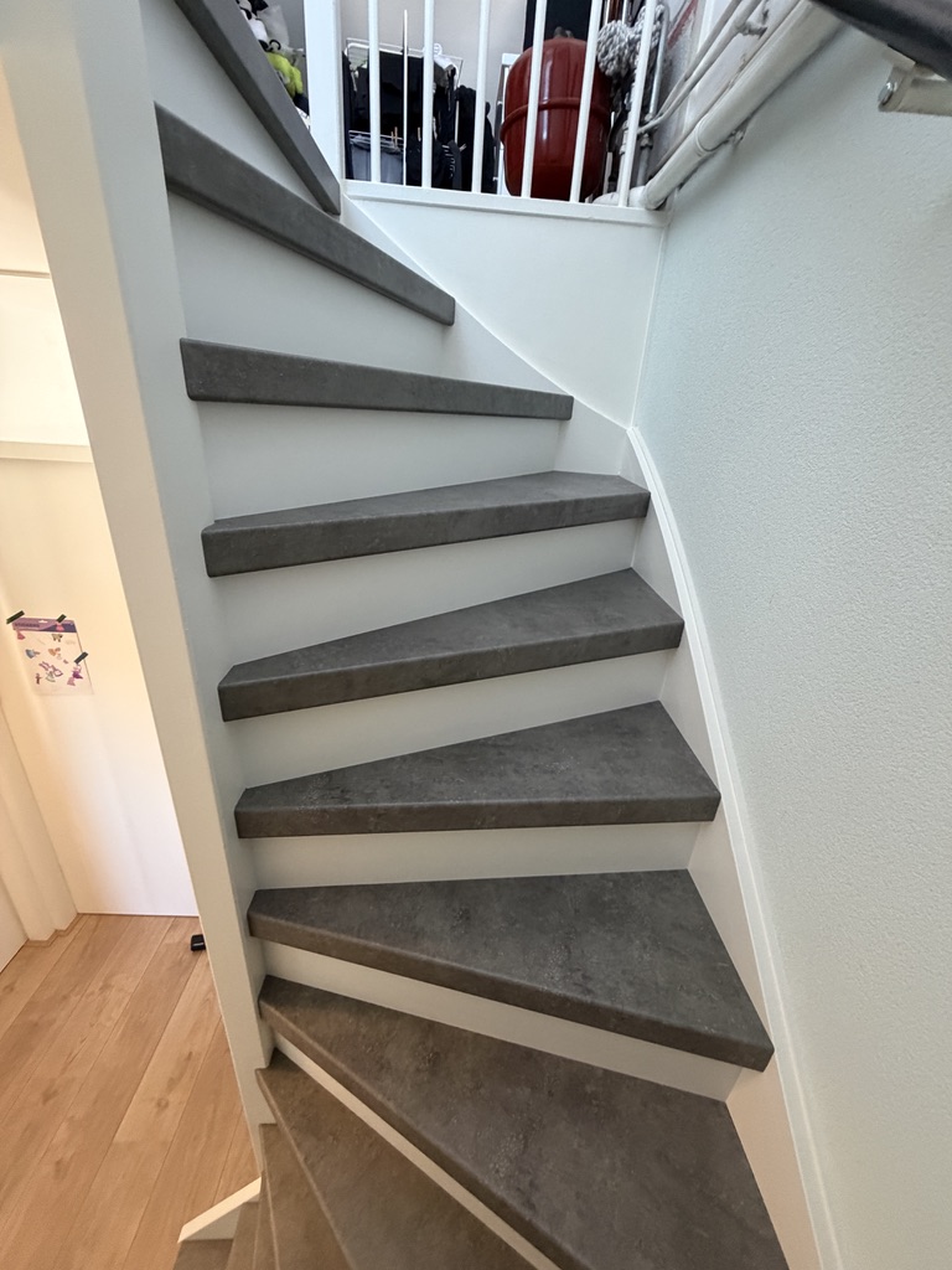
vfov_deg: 102.1
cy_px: 635
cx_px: 476
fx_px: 513
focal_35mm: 14
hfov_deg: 85.7
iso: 500
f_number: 2.2
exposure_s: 1/60
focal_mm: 2.22
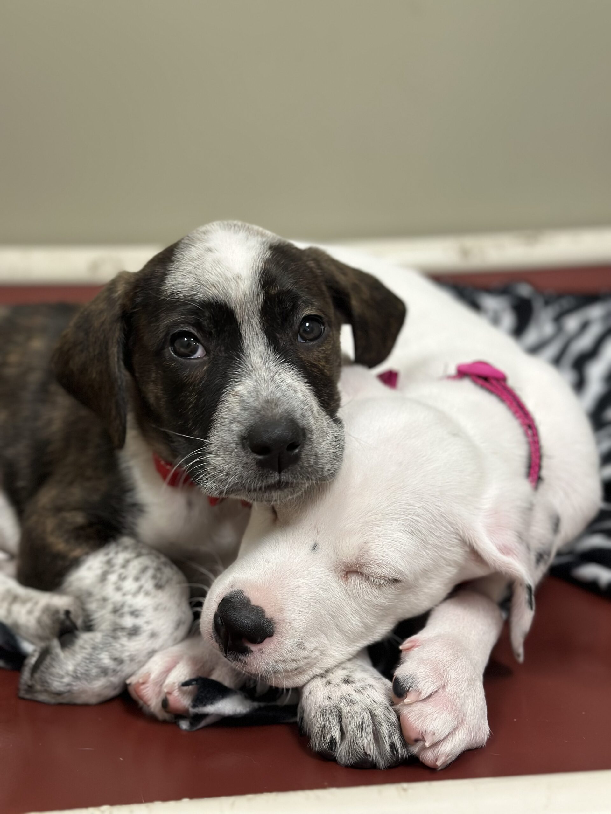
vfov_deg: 39.7
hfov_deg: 30.3
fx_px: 1130
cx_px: 306
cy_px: 407
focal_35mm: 48
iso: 200
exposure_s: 1/60
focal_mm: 6.86
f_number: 1.78
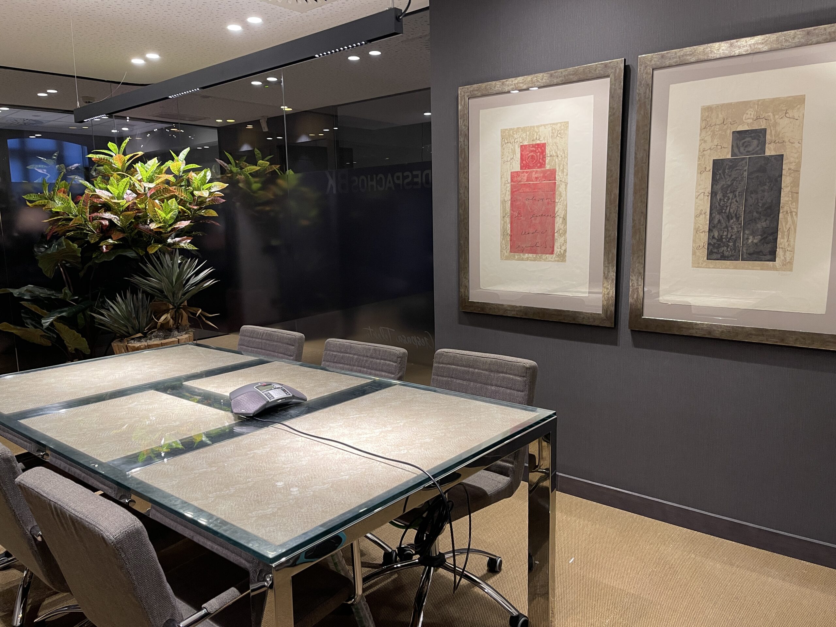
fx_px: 628
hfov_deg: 67.3
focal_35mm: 26
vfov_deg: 53.1
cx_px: 418
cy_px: 314
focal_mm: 5.1
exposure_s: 1/50
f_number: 1.6
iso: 125
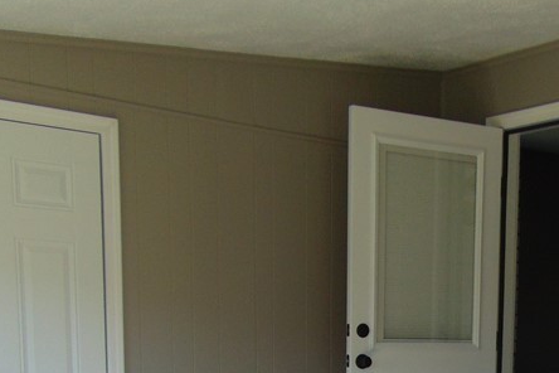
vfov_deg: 20.8
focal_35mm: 60
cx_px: 458
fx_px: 932
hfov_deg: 32.4
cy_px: 475
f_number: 3
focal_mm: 4.5
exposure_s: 1/125
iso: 80
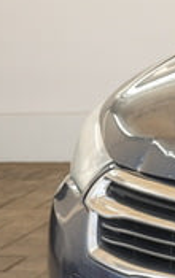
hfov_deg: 5.0
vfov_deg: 8.5
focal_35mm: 246
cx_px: 617
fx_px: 1870
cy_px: 137
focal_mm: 47
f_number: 5
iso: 100
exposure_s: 1/50
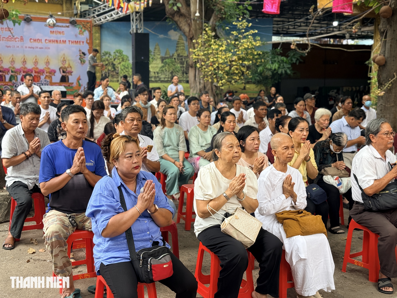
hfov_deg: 39.7
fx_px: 550
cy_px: 149
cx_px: 198
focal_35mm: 48
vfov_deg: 30.3
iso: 64
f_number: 1.78
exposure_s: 1/254
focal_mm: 6.76
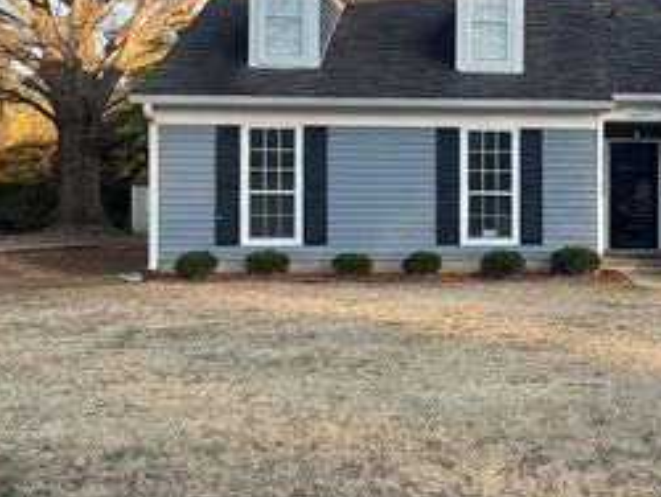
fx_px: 994
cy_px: 215
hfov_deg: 34.7
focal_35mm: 52
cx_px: 595
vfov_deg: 28.1
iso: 50
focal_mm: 5.1
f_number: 1.6
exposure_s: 1/393
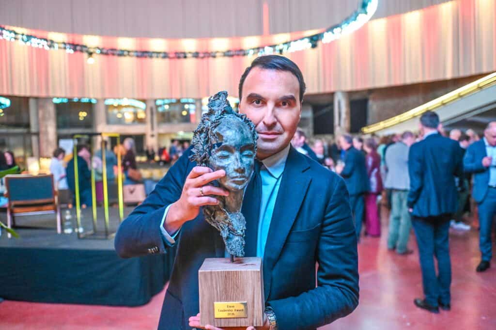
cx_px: 248
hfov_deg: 43.6
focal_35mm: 45
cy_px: 165
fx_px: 619
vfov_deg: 29.8
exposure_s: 1/125
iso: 8000
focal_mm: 45
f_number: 2.8
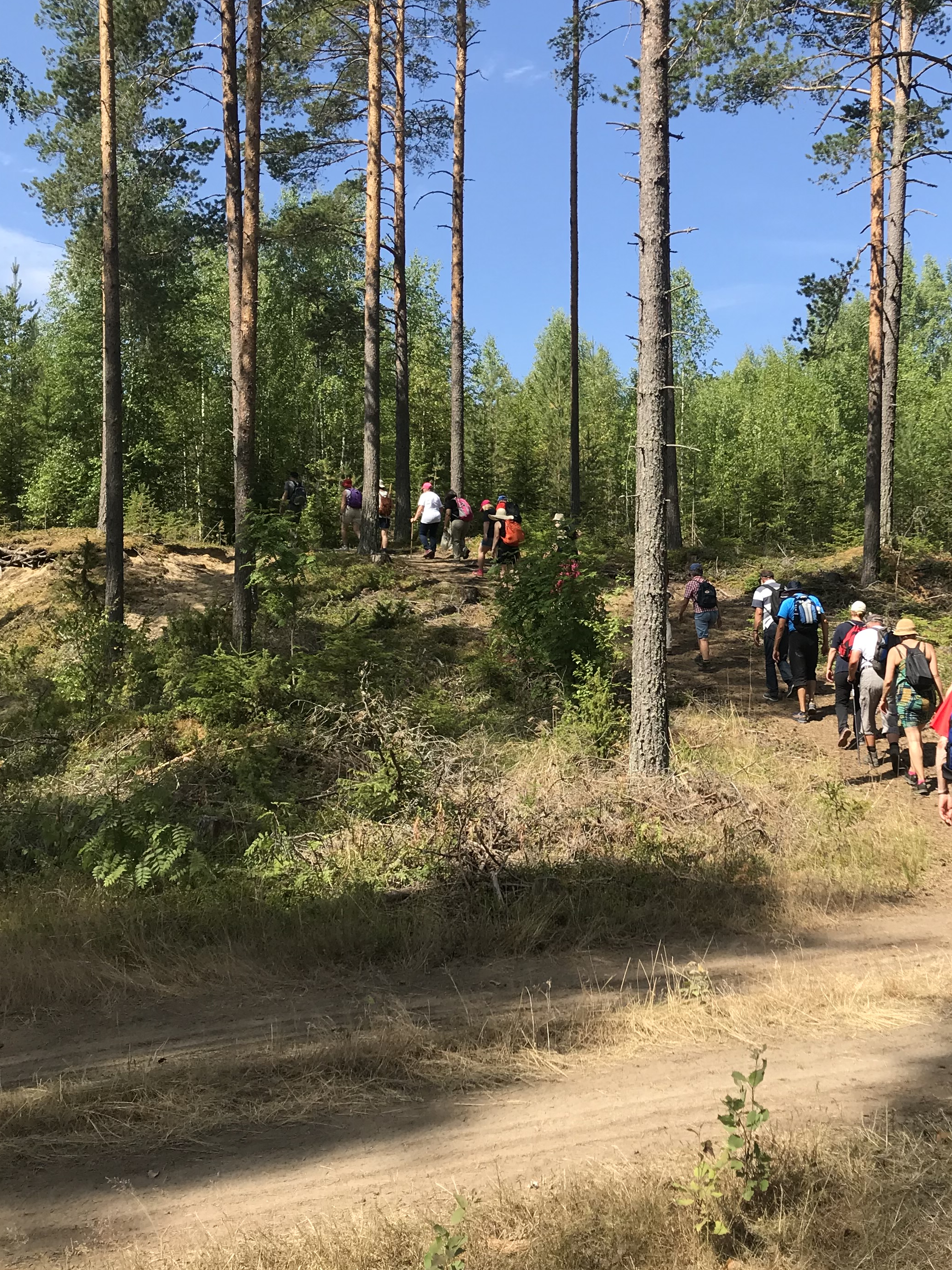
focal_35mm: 41
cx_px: 641
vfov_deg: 45.8
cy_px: 645
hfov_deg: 34.8
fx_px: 1504
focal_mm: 3.99
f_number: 1.8
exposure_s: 1/1389
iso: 20
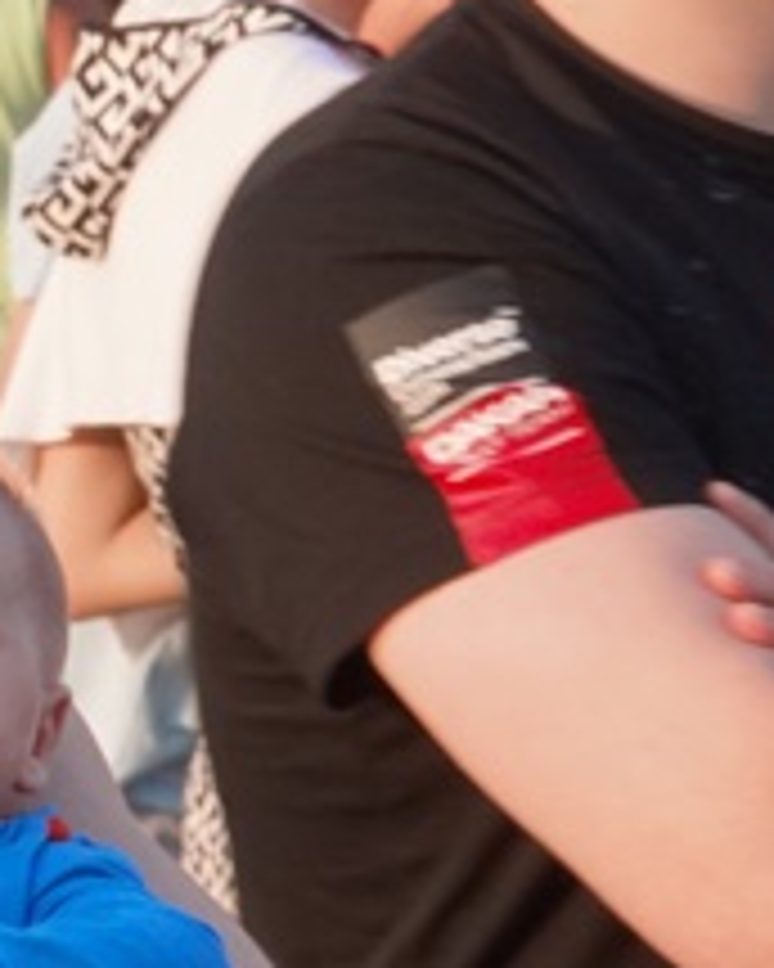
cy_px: 813
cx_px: -1314
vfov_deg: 3.5
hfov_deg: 2.8
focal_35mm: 556
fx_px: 15926
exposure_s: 1/125
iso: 800
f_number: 16
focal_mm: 85
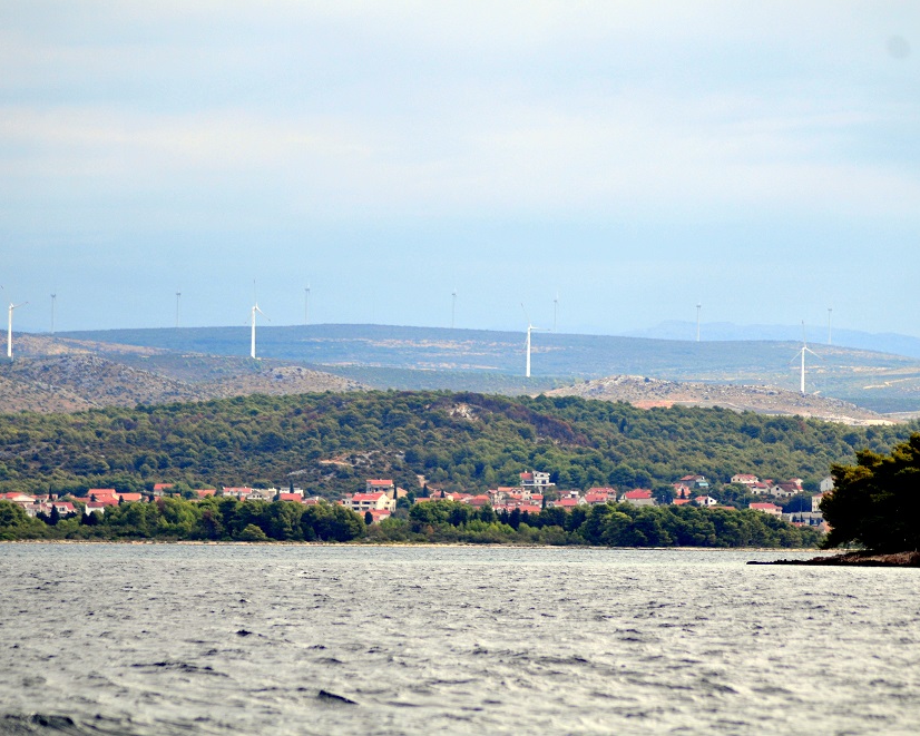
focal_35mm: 323
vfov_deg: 4.8
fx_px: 8796
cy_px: 368
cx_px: 481
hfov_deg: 6.0
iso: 320
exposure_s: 1/1250
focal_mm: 190
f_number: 4.8
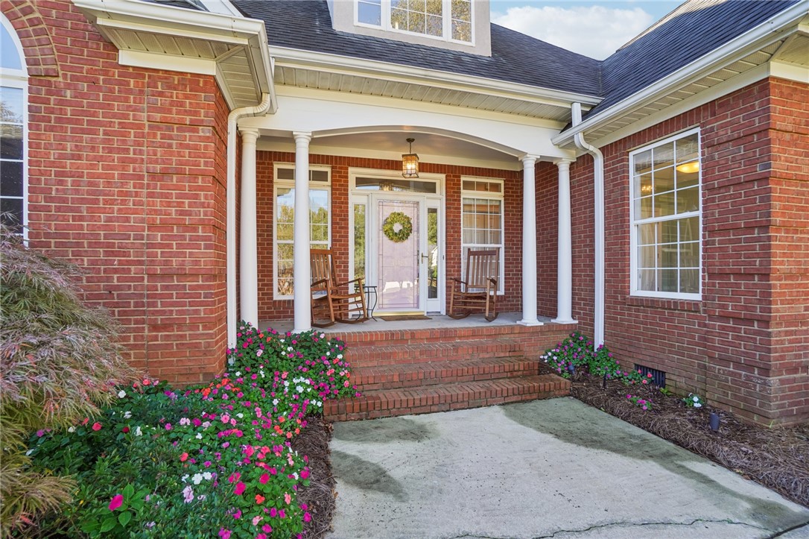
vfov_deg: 77.3
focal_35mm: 15
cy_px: 270
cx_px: 404
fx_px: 337
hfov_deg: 100.4
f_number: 8
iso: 125
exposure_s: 1/30
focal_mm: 10
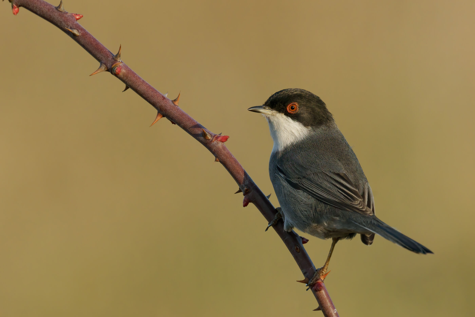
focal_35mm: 600
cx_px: 238
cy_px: 158
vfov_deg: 2.3
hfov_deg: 3.4
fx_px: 7916
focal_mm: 600
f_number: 10
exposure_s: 1/1250
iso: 1250
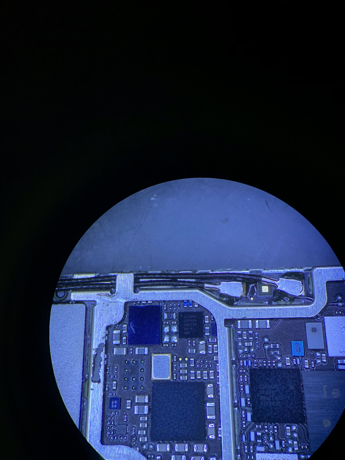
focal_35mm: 26
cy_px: 230
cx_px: 172
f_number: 1.8
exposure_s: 1/100
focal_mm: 4.25
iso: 80
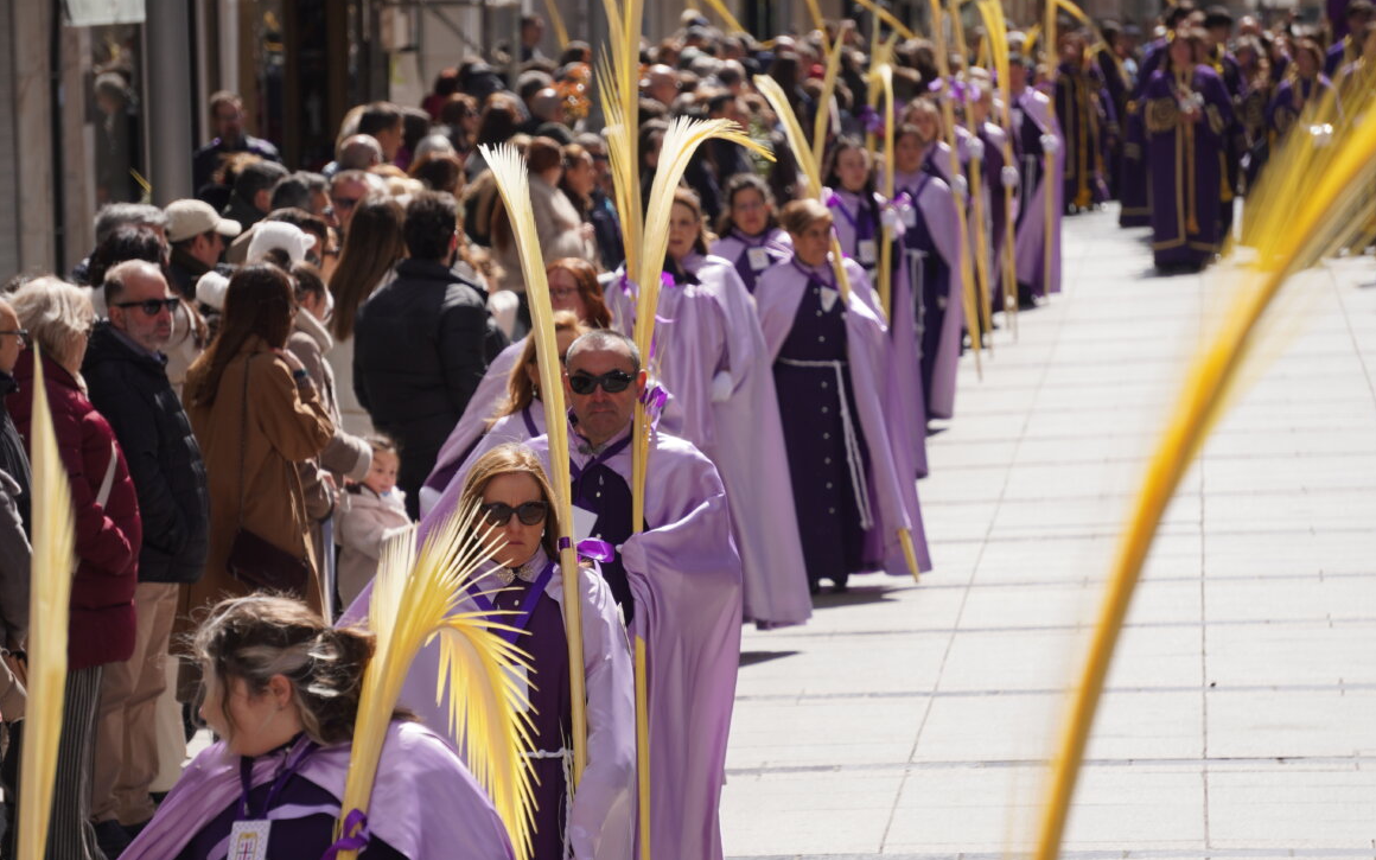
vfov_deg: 4.7
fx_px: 10559
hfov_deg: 7.5
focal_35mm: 282
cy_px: 500
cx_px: 719
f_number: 6.3
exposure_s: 1/400
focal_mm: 167
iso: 100
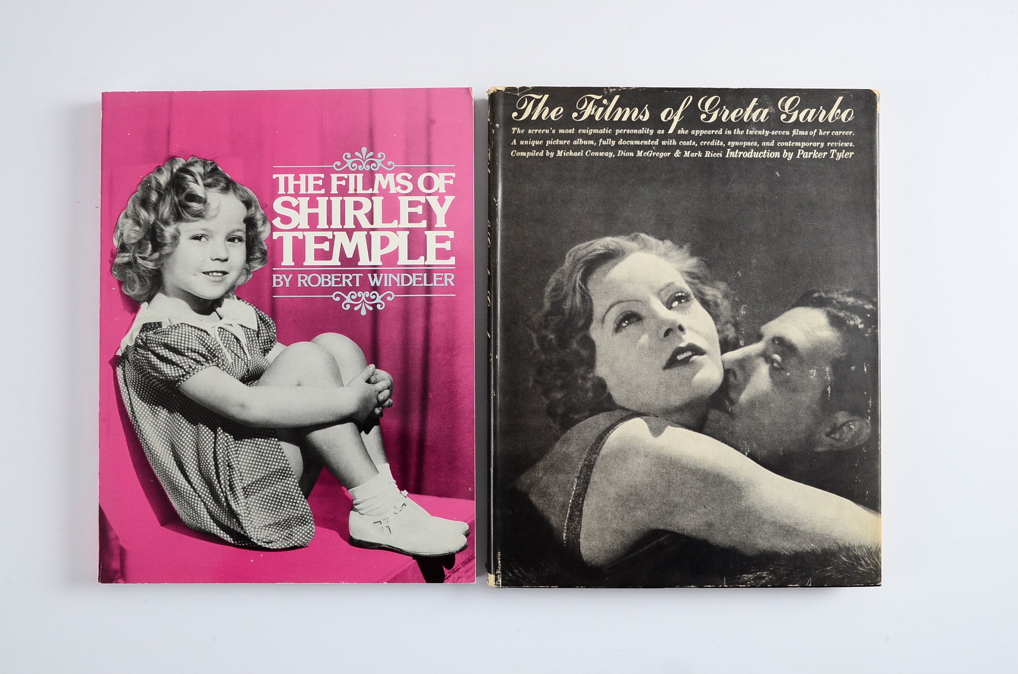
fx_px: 1016
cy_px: 337
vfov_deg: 36.7
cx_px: 509
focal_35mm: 36
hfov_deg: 53.2
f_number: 16
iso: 160
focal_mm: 24
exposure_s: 1/125
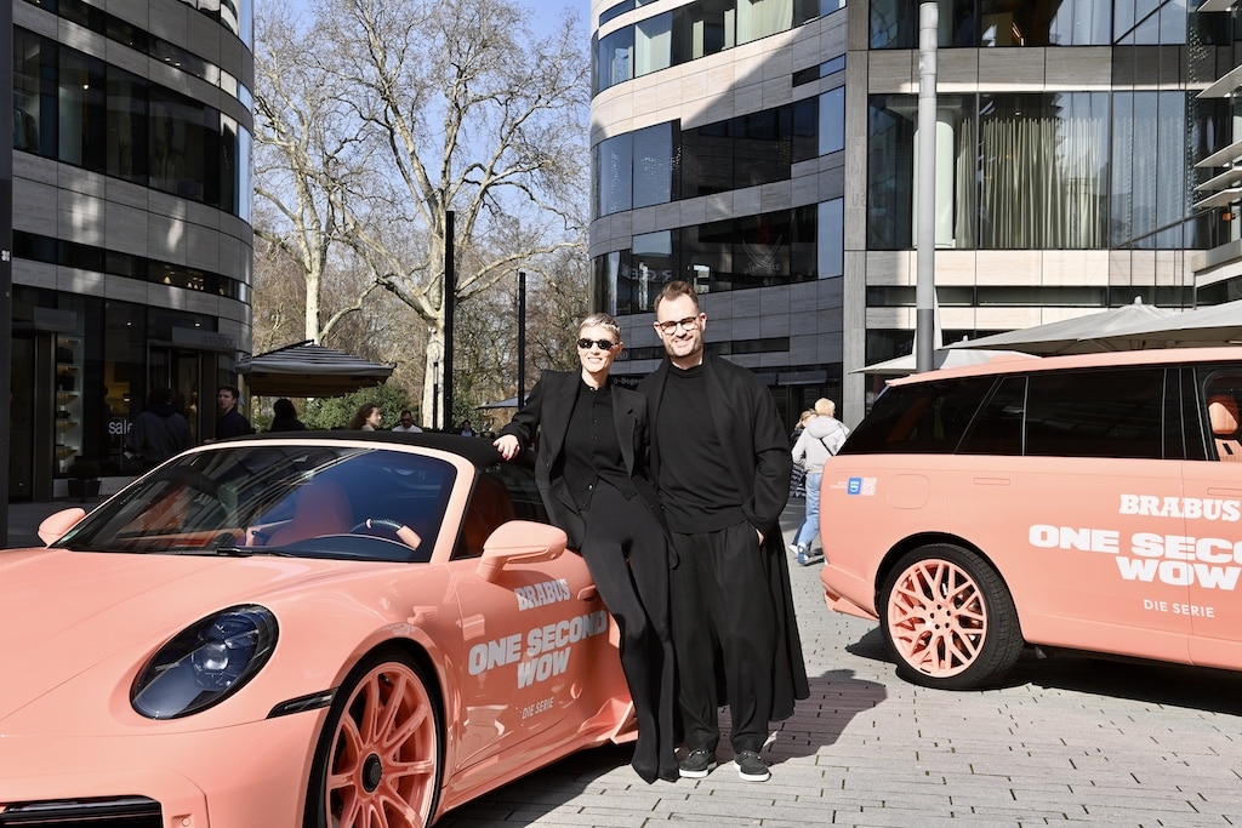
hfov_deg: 44.5
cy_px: 414
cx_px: 621
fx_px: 1518
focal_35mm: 44
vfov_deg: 30.5
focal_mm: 44
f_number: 11
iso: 100
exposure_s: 1/100
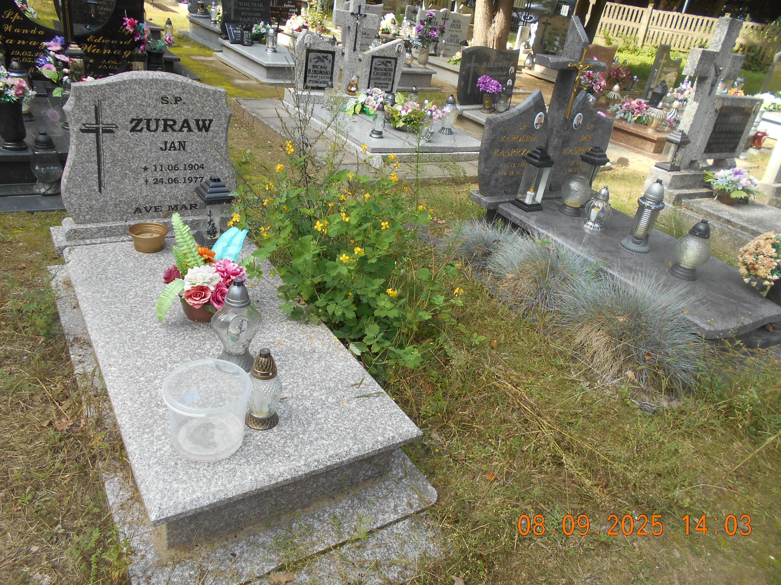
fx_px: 587
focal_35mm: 26
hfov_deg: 67.3
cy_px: 292
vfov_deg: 53.1
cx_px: 390
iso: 80
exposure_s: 1/200
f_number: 3.2
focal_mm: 4.6
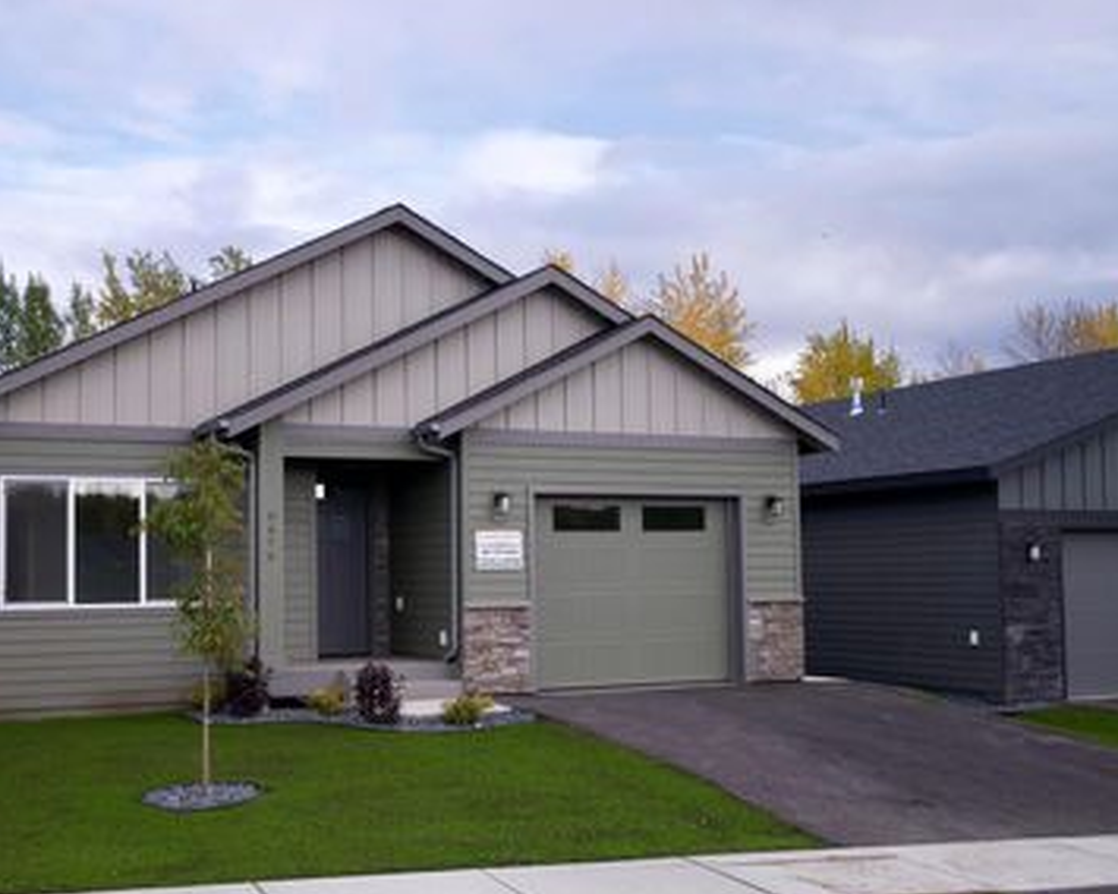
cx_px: 425
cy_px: 494
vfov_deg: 35.9
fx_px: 1379
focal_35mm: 42
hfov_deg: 43.8
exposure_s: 1/1000
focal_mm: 31.5
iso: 400
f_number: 4.8
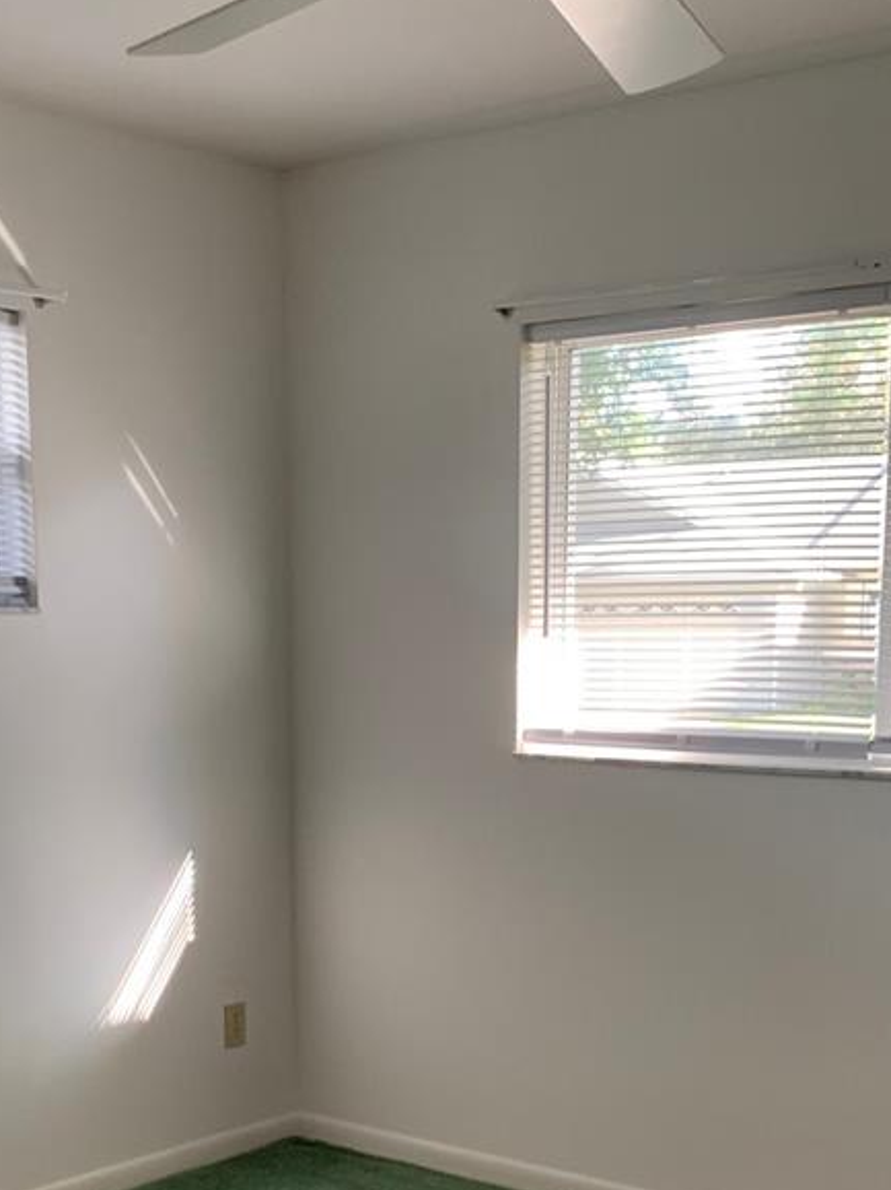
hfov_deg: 27.0
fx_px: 1855
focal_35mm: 54
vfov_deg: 34.6
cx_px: 418
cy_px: 924
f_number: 1.8
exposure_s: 1/88
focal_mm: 4.25
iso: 100
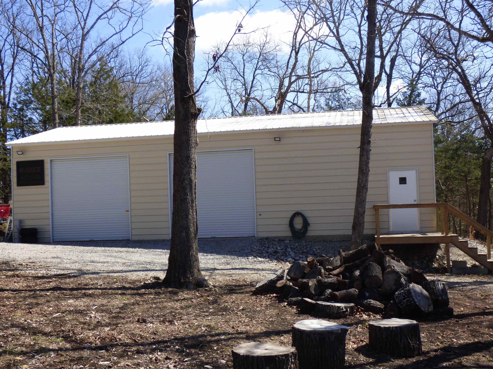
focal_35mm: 48
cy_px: 184
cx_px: 246
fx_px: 684
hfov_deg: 39.7
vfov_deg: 30.3
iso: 100
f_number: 3.8
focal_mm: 8.24
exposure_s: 1/500
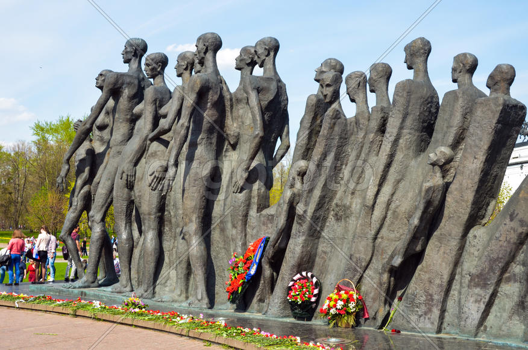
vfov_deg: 31.7
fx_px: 615
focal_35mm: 42
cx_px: 264
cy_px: 175
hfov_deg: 46.5
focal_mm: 28
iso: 100
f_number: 13
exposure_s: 1/45
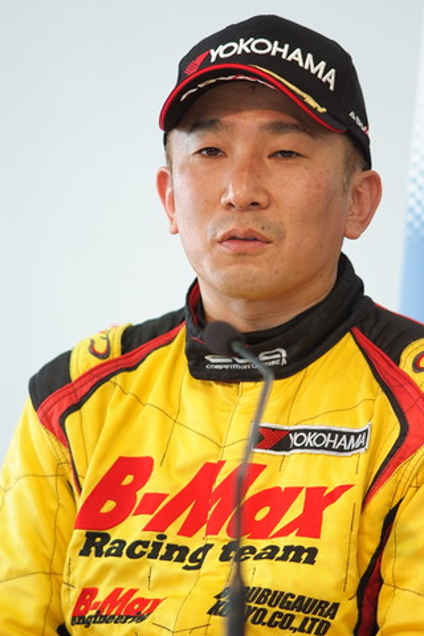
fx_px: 4770
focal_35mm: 270
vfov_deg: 7.6
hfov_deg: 5.1
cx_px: 212
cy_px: 318
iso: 800
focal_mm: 180
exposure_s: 1/125
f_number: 2.8
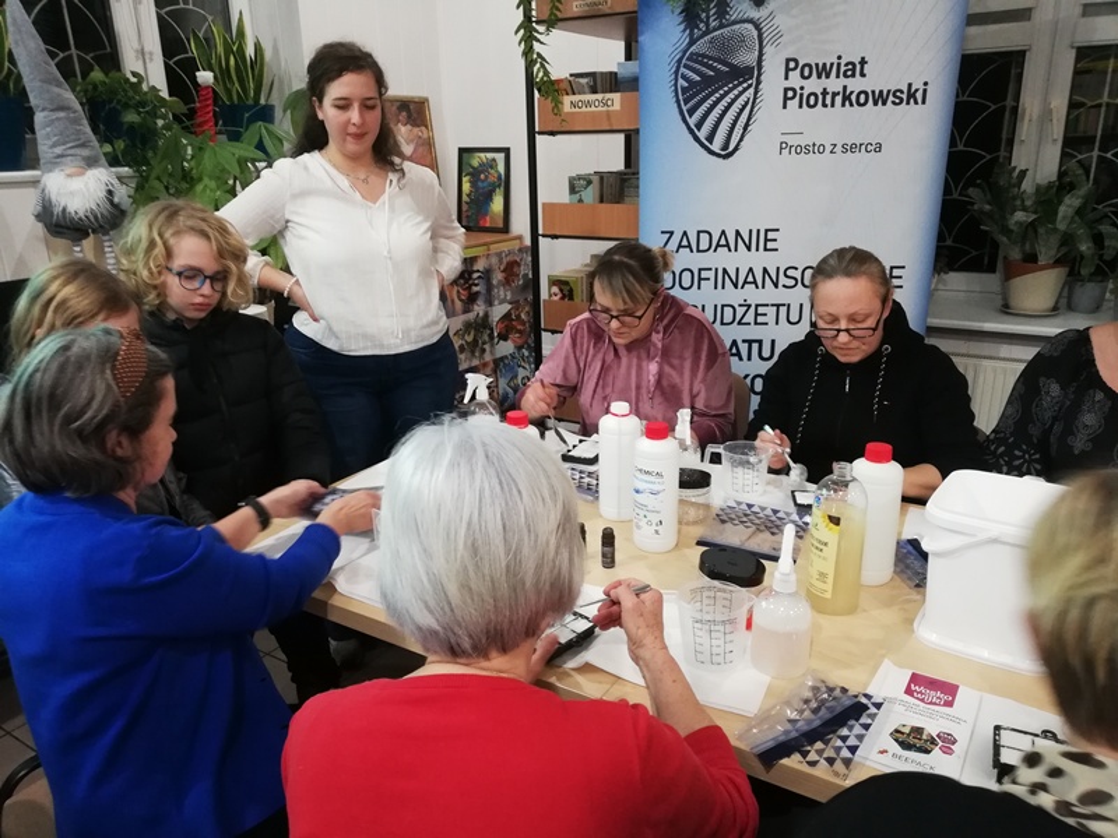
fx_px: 872
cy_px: 419
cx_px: 559
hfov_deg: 65.3
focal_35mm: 27
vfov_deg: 51.4
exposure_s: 1/20
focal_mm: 3.81
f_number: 2.2
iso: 500
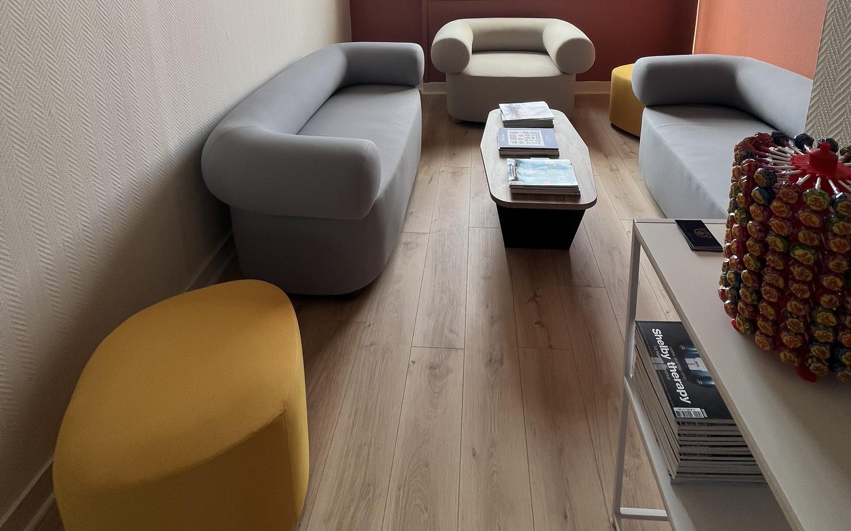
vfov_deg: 52.9
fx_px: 441
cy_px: 34
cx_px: 436
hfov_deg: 88.0
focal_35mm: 19
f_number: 1.8
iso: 32
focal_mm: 1.57
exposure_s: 1/99
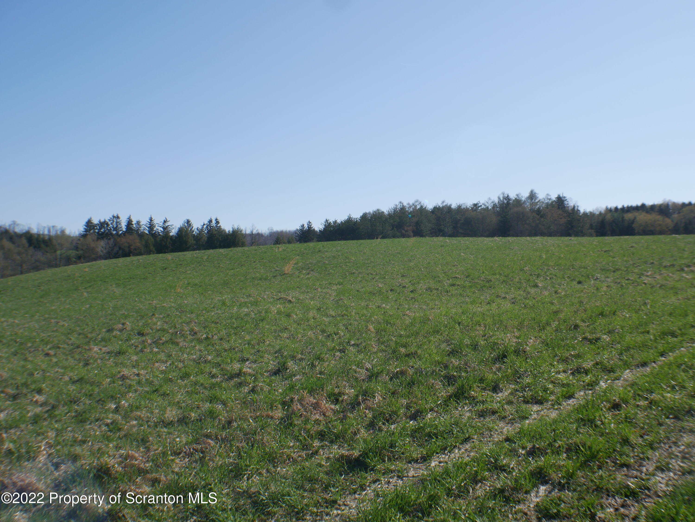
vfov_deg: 31.5
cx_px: 348
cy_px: 261
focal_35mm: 46
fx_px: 924
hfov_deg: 41.2
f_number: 7.1
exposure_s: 1/640
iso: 200
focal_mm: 23
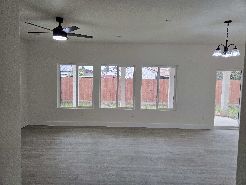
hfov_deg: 73.9
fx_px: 163
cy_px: 92
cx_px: 123
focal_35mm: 23
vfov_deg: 58.9
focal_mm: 5.4
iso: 100
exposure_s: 1/120
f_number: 1.8
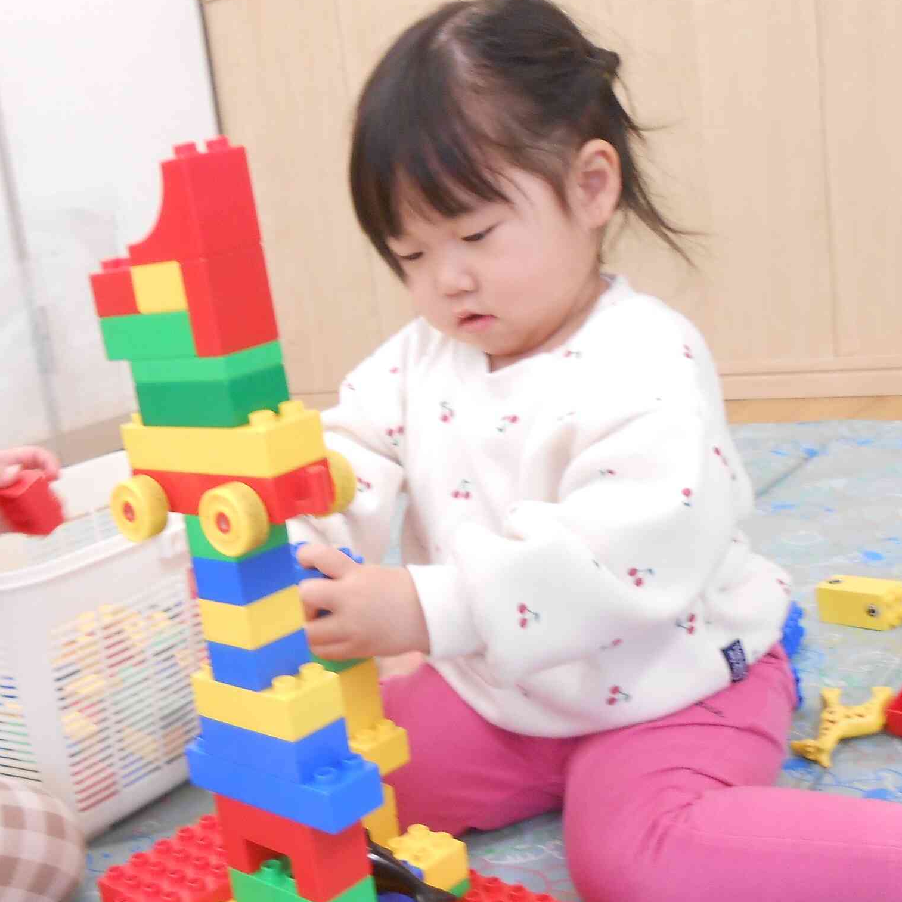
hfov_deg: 38.9
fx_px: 1238
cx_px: 222
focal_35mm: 42
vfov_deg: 39.9
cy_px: 514
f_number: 3.5
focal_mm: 4.6
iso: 250
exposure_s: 1/30
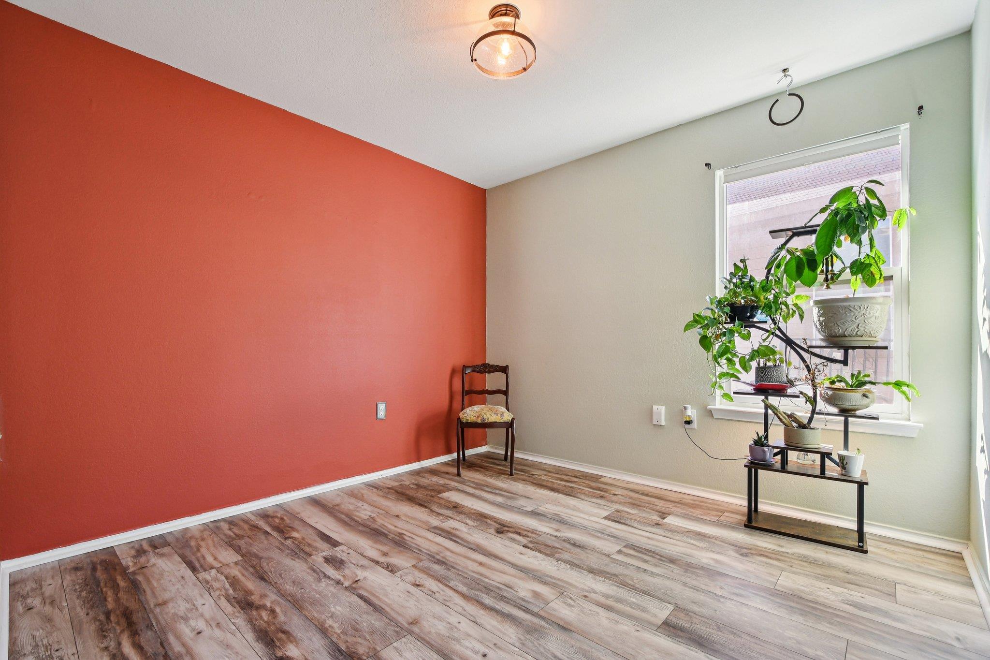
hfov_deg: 100.4
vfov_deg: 77.3
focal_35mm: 15
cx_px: 495
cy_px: 330
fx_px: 412
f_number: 8
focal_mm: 10
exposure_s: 1/20
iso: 400
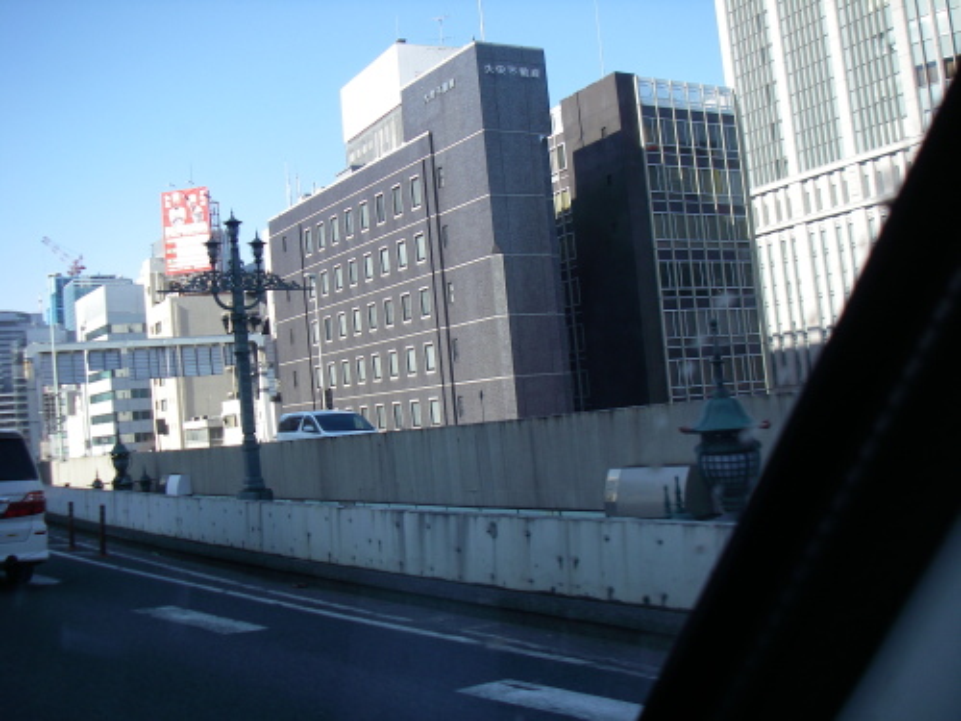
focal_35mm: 38
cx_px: 480
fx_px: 1055
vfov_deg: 37.7
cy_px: 360
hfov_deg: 49.0
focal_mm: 6.3
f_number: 3.3
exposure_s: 1/320
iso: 64
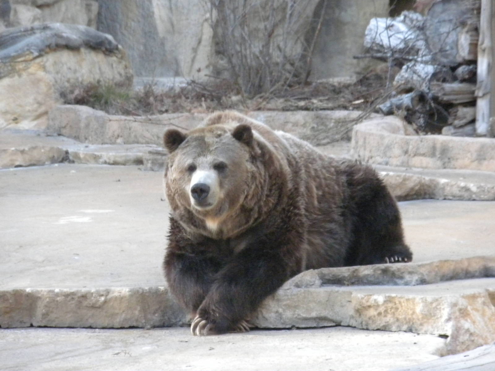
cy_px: 186
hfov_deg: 8.3
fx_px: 3403
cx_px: 248
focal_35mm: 238
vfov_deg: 6.2
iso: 800
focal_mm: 42.1
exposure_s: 1/290
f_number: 5.2
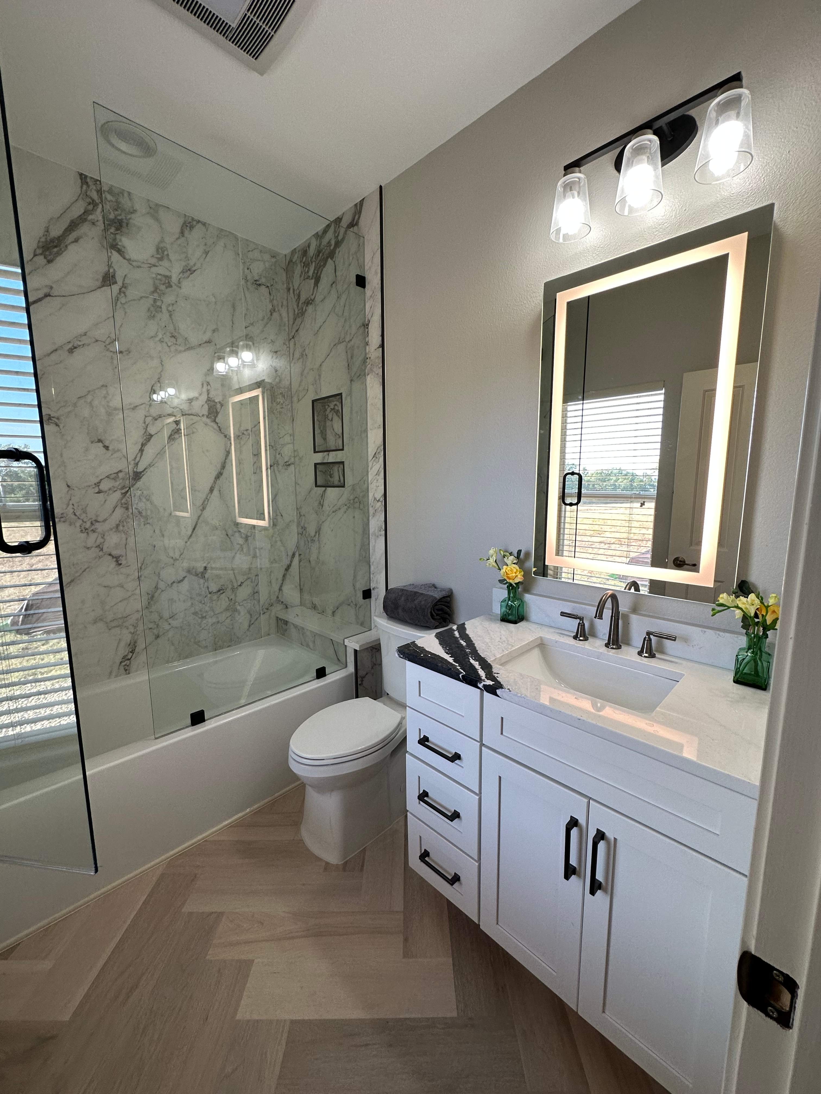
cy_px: 547
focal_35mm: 14
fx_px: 443
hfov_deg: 85.7
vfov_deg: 102.1
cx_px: 410
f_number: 2.2
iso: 125
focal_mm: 2.22
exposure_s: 1/120
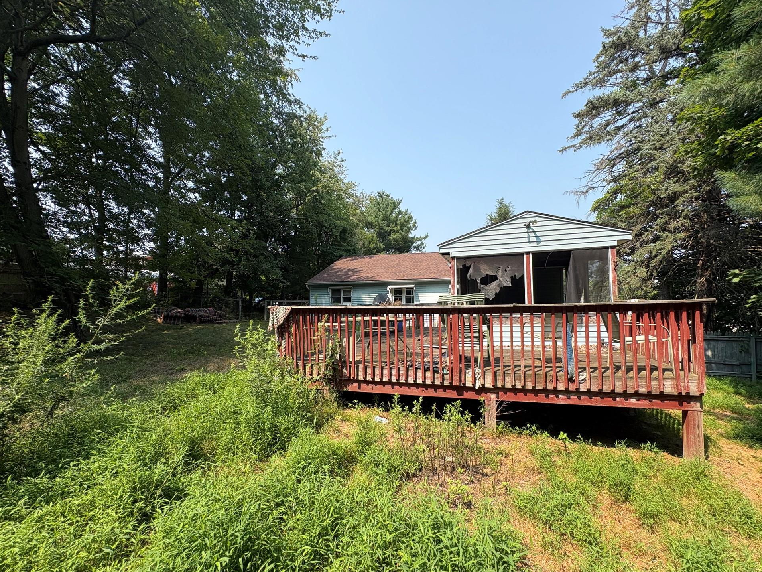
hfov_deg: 98.1
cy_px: 292
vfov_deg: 81.8
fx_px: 330
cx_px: 400
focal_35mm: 15
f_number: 2.2
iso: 40
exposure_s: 1/734
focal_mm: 2.22
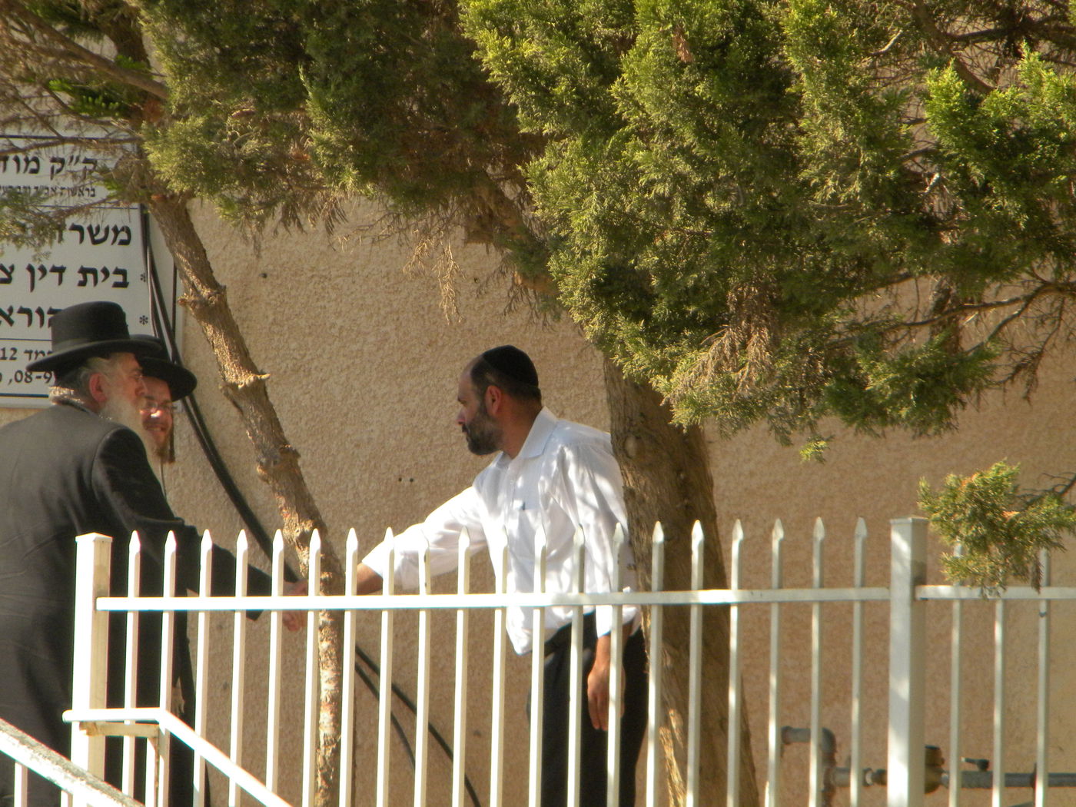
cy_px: 404
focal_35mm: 226
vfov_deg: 6.6
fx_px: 7025
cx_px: 538
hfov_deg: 8.8
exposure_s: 1/775
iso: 295
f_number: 5.4
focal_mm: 41
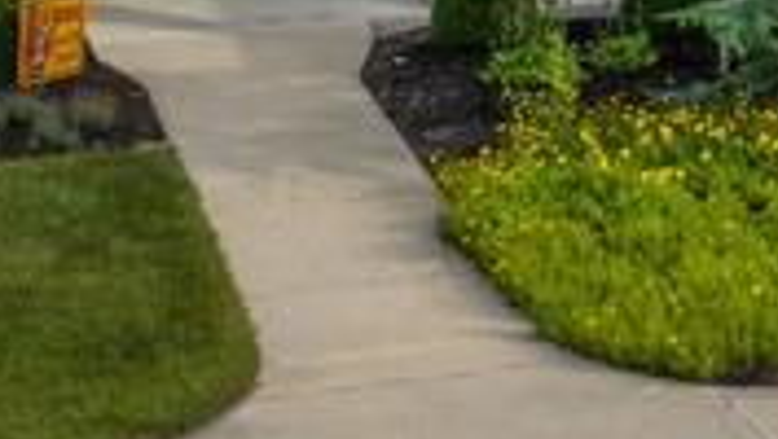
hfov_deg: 14.0
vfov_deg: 7.8
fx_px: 3118
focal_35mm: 151
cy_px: -399
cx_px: 747
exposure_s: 1/80
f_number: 9
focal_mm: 12.29
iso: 100
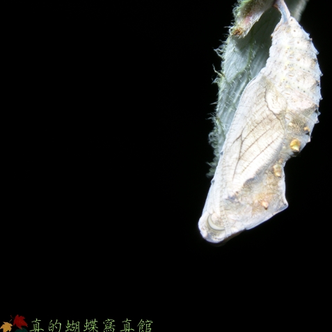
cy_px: 139
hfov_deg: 10.7
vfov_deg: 10.7
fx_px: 1769
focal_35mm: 163
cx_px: 264
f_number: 6.6
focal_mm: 27.3
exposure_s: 1/4000
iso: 50
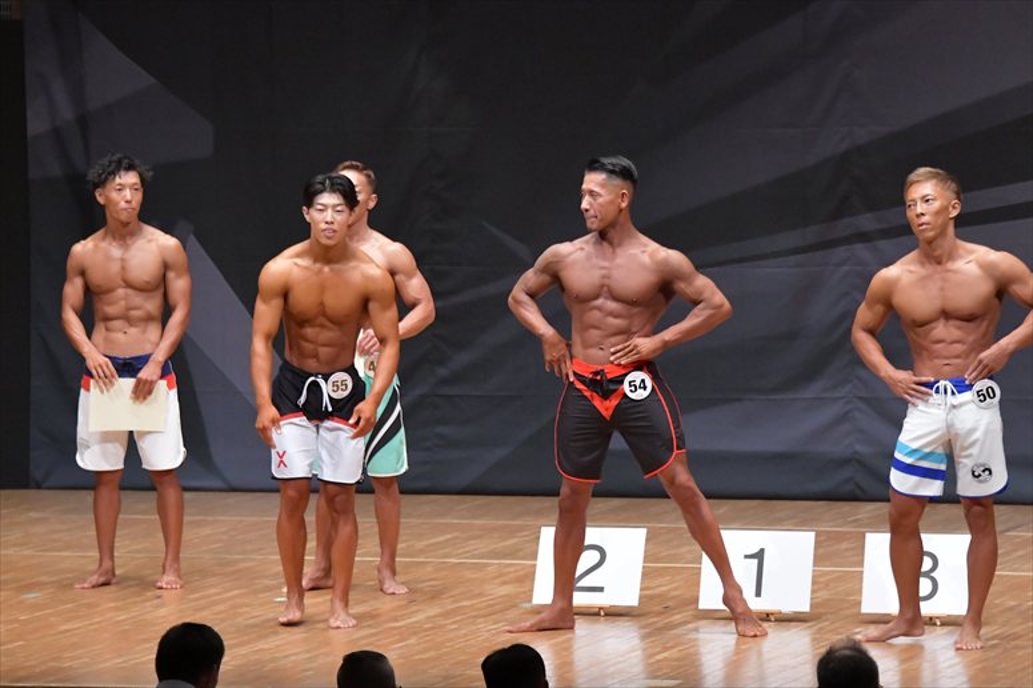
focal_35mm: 217
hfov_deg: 9.5
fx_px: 6224
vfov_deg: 6.3
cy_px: 344
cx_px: 516
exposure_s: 1/400
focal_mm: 145
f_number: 5.6
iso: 8000
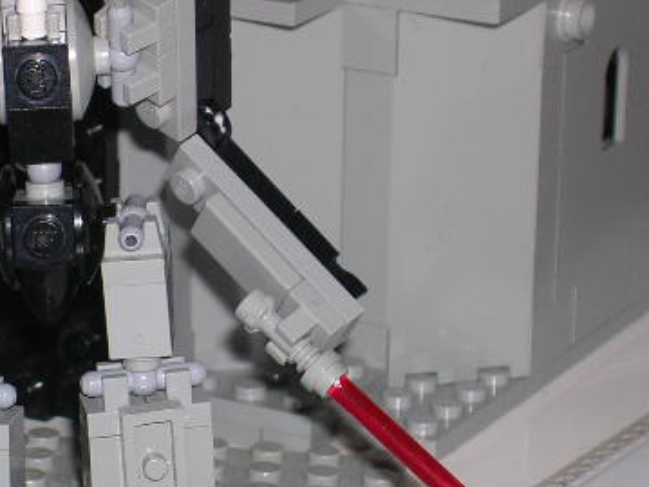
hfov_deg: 9.6
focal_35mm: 205
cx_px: 163
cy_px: 243
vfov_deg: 7.2
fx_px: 3842
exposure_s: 1/60.1
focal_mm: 17.4
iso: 50
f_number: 4.9
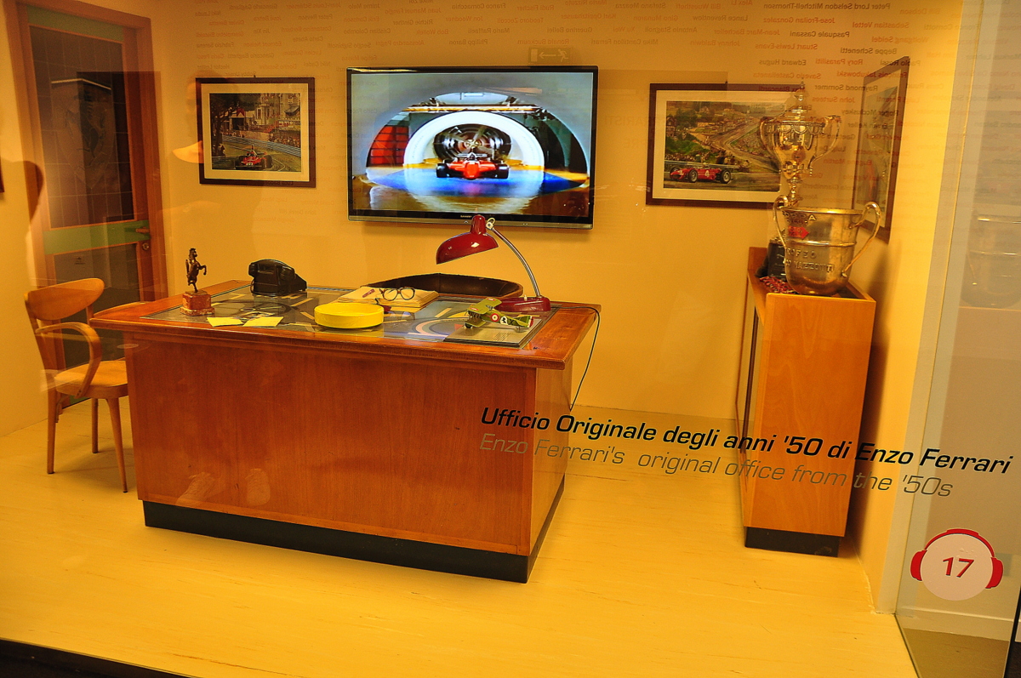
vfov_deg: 47.8
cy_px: 339
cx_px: 510
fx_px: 765
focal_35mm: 27
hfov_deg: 67.4
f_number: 3.5
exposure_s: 1/30
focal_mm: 18
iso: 400
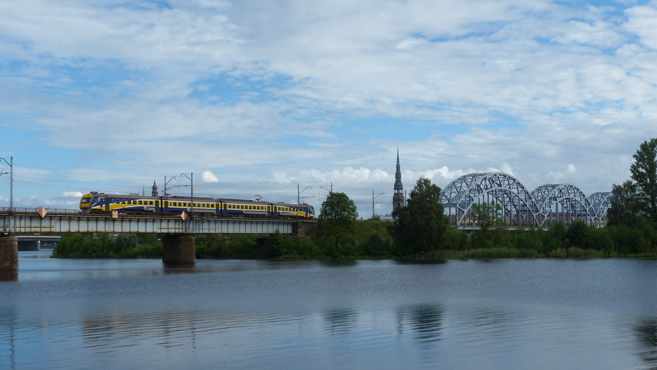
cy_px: 228
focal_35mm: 49
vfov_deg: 24.4
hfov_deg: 42.1
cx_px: 335
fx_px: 854
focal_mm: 7.8
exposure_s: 1/1300
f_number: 4
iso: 100
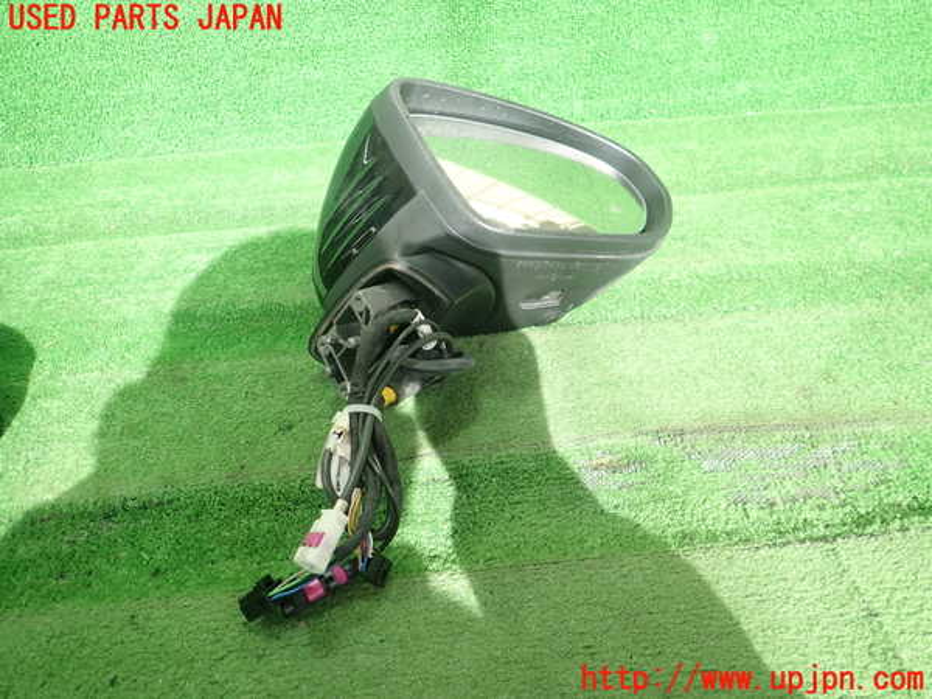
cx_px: 466
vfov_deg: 54.9
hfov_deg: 69.4
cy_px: 350
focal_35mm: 25
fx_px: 673
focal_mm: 4.5
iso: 100
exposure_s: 1/100
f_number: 2
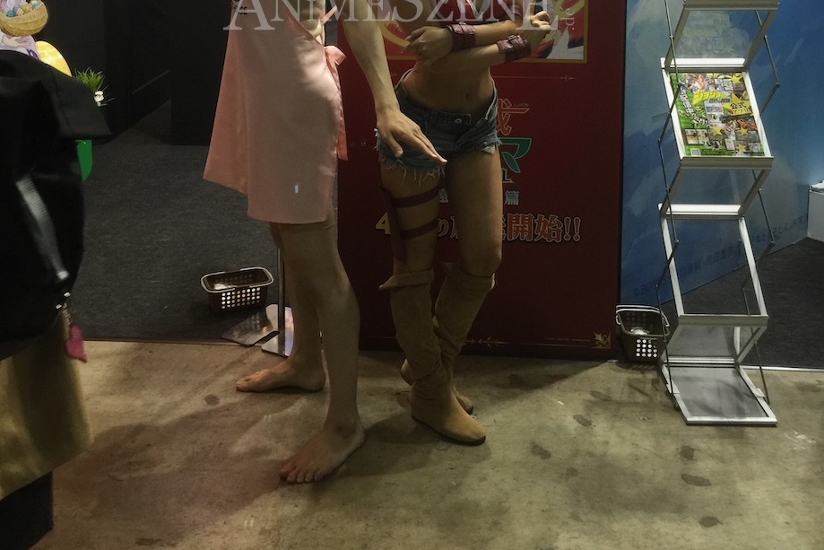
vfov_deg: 29.8
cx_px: 399
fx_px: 961
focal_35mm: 42
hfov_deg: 46.4
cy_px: 4
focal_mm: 4.15
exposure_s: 1/33
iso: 64
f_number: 2.2
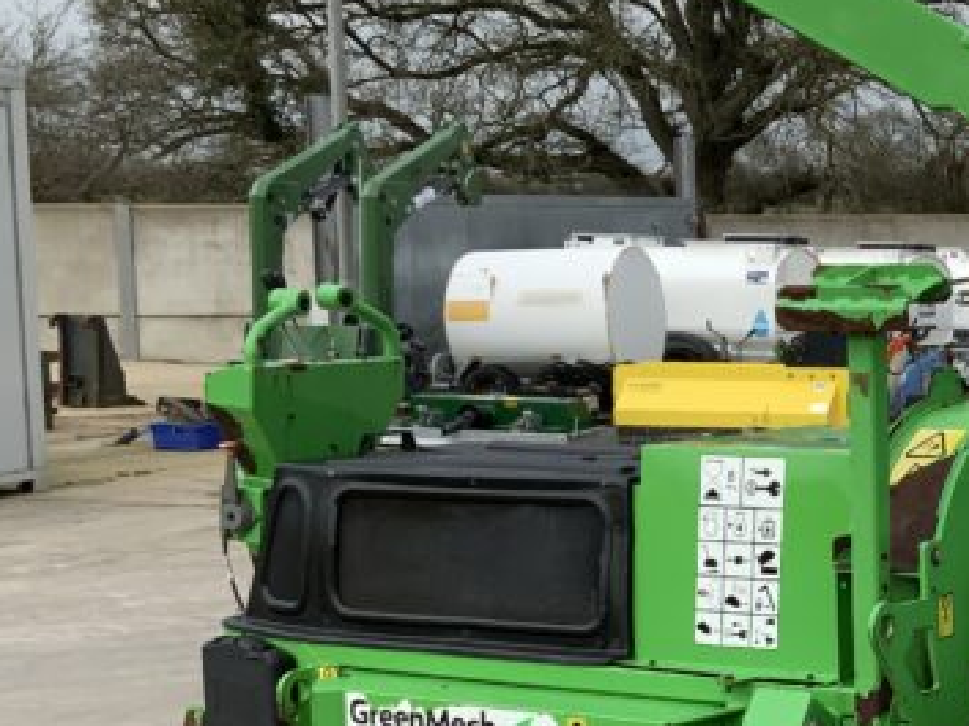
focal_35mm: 84
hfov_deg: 22.0
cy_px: 551
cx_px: 1087
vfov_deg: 17.4
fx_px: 2350
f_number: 1.8
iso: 16
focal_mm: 3
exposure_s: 1/1342
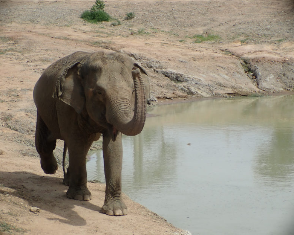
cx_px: 149
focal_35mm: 69
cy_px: 117
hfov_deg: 27.5
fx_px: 600
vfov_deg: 22.2
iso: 100
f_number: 5
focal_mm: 11.78
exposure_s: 1/500
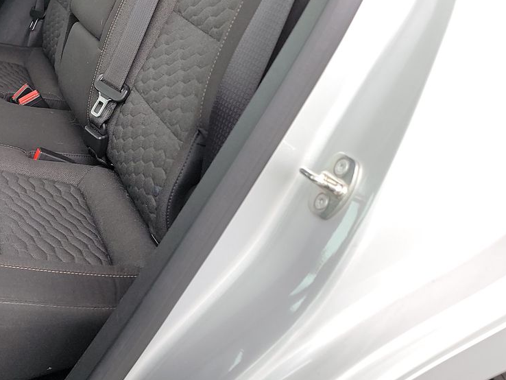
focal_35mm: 52
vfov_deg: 27.4
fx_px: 760
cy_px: 69
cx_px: 30
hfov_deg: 34.3
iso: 128
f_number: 1.8
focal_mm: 6.7
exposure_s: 1/59
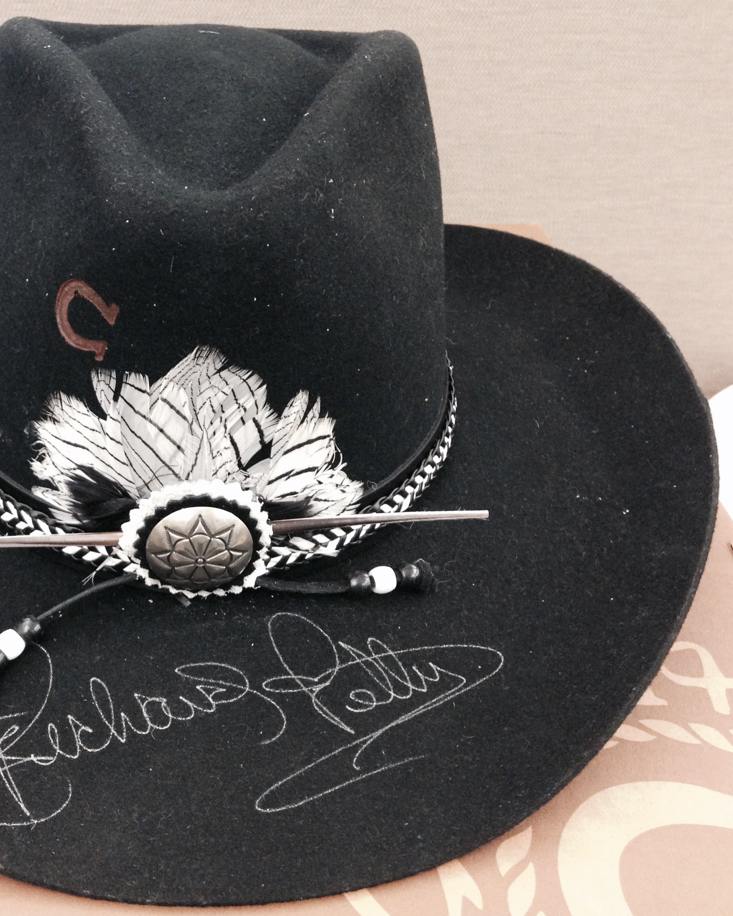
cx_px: 181
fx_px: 1166
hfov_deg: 34.2
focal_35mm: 43
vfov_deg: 42.9
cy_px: 458
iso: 320
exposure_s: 1/20
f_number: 2.4
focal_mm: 4.12
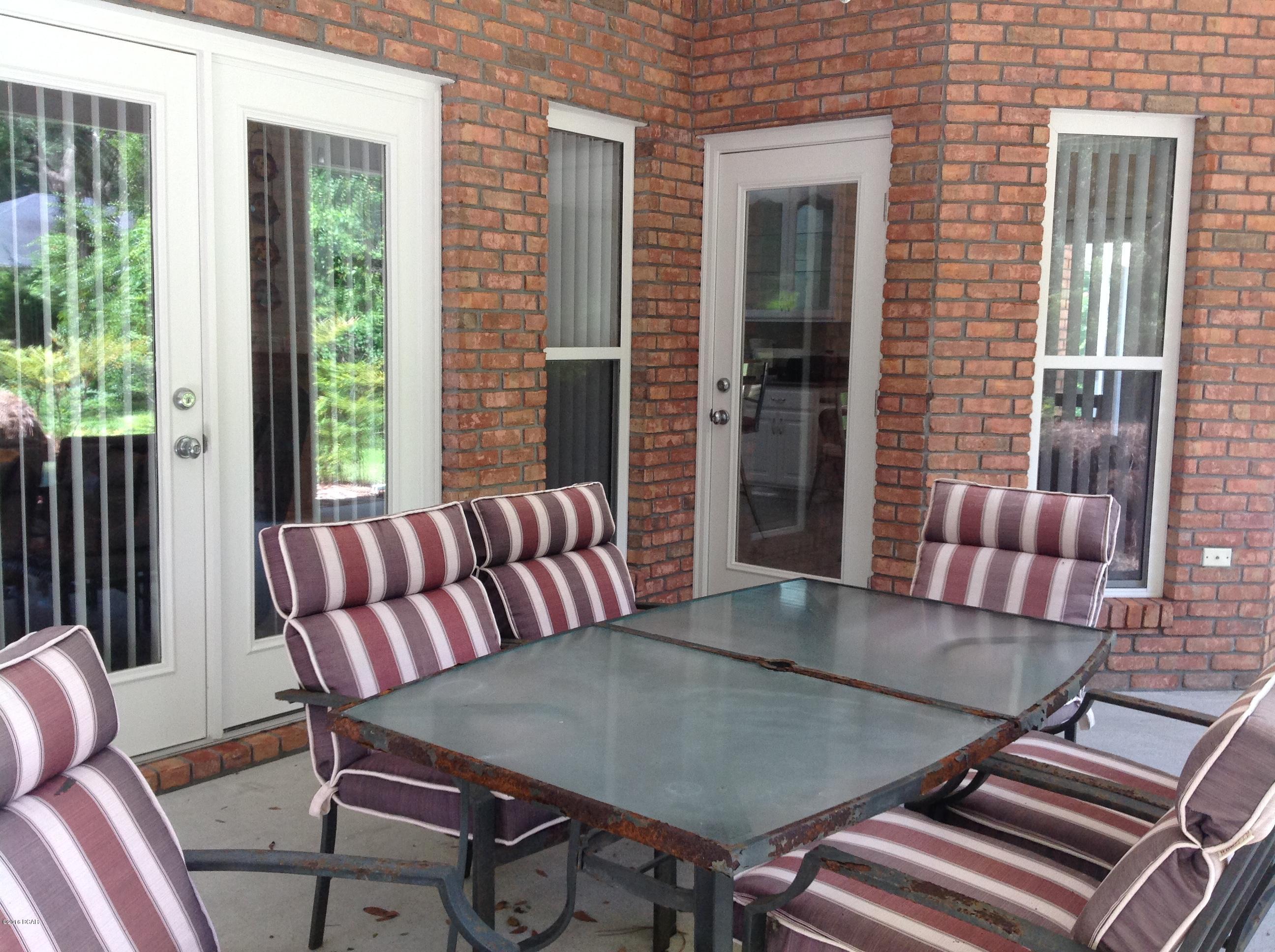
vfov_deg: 40.6
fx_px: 1287
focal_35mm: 35
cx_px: 638
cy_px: 476
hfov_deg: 52.7
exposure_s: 1/120
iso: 100
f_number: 2.4
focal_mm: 4.28
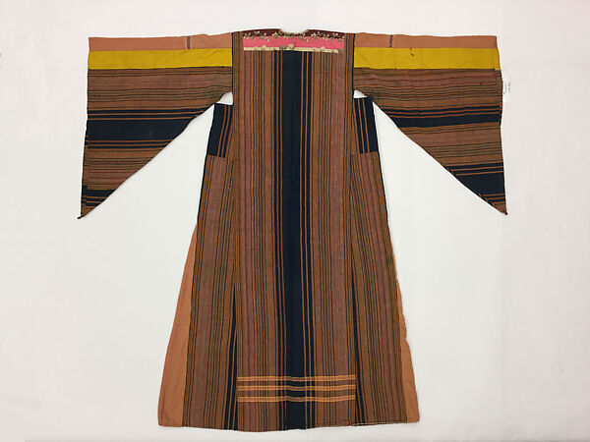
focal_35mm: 31
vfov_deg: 45.4
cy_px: 221
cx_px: 295
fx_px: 528
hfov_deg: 58.4
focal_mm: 3.3
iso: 25
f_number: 2.4
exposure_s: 1/40
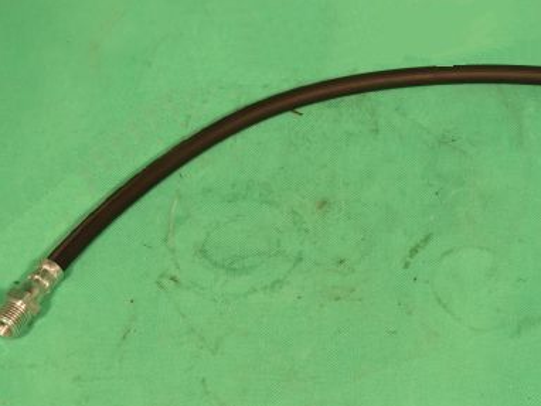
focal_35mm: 86
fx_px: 1345
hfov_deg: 22.7
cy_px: 190
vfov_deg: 17.2
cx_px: 355
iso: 720
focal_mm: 38
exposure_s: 1/60
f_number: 14
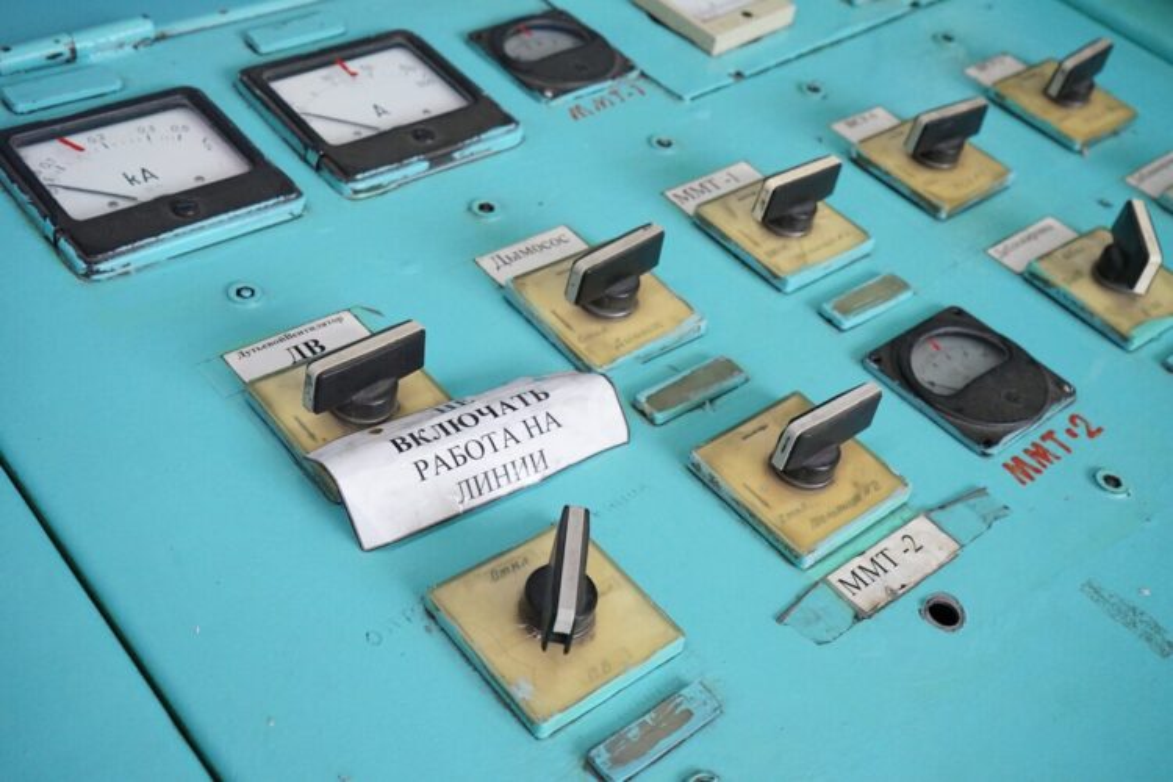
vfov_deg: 35.1
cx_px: 586
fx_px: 1238
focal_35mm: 38
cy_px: 391
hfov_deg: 50.7
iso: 3200
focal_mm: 38
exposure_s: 1/200
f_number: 7.1
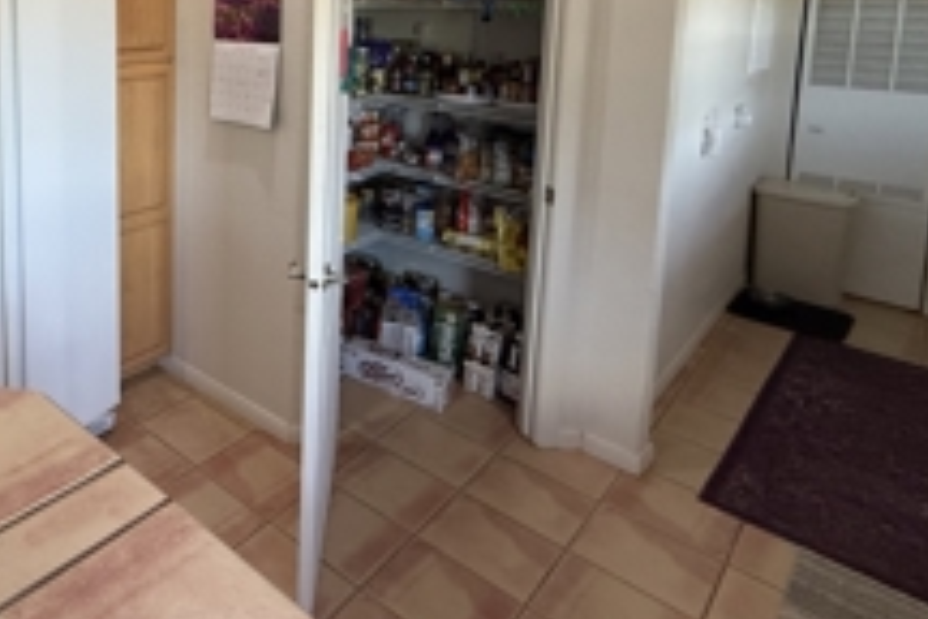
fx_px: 696
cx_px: 90
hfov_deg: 57.7
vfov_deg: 43.8
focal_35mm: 27
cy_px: 64
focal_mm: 2.22
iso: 200
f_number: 2.2
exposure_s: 1/120
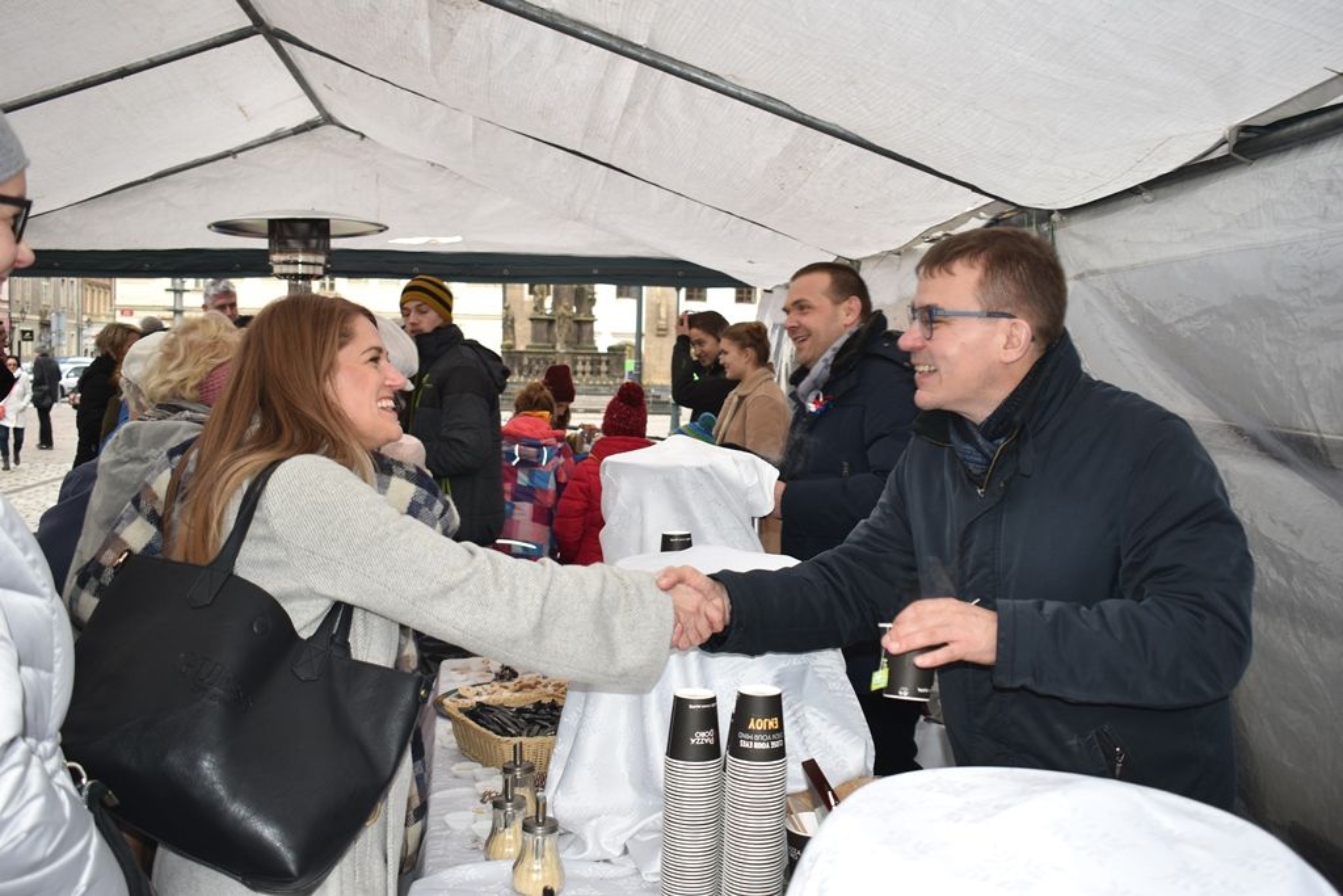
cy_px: 448
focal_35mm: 38
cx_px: 672
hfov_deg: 51.3
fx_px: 1399
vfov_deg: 35.5
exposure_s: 1/60
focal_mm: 25
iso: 140
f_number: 4
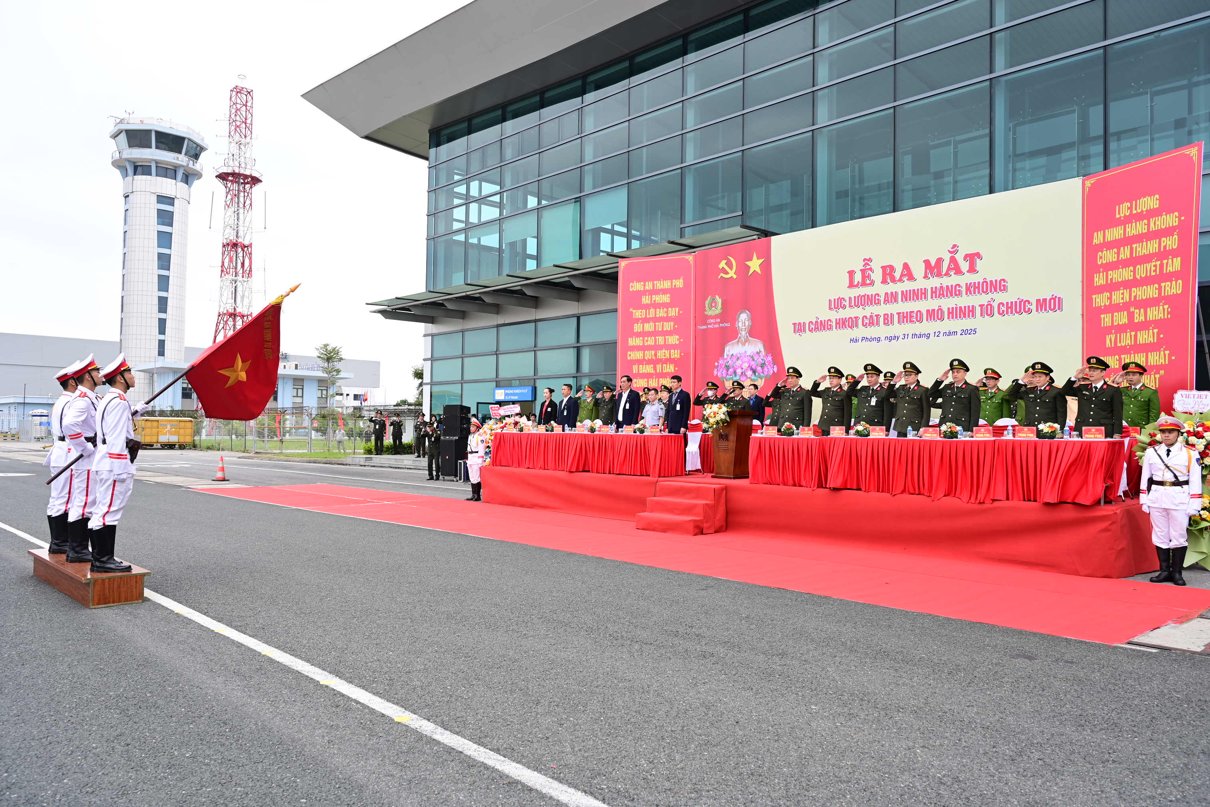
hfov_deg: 69.4
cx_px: 605
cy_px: 404
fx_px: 874
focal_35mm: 26
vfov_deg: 49.6
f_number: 4.5
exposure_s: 1/160
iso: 160
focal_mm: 26
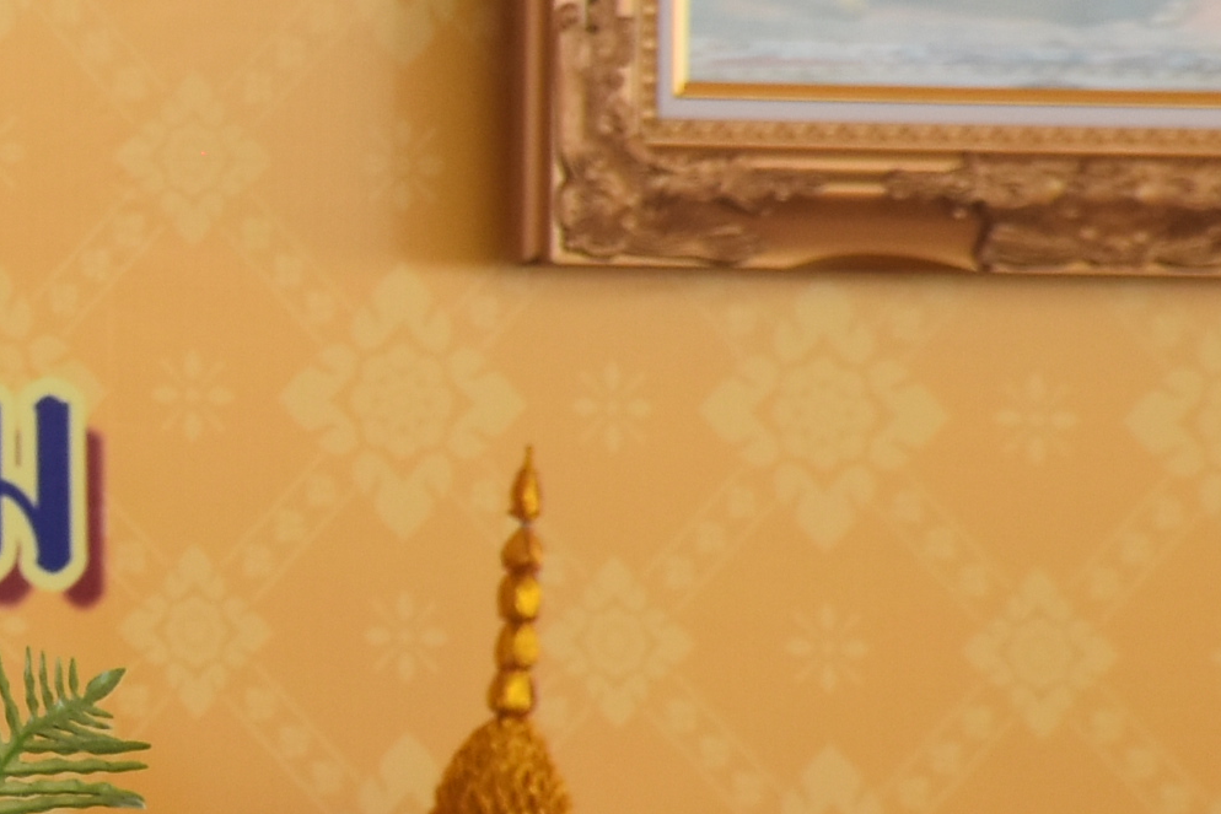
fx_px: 32223
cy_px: 496
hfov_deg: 2.2
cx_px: -840
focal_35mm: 950
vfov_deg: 1.4
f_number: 8
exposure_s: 1/200
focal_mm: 140
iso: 400
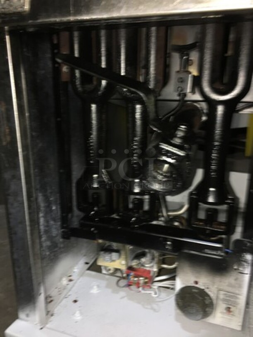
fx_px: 283
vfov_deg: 61.7
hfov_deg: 48.2
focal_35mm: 29
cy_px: 168
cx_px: 126
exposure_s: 1/16
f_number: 2.2
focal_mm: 4.15
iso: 40
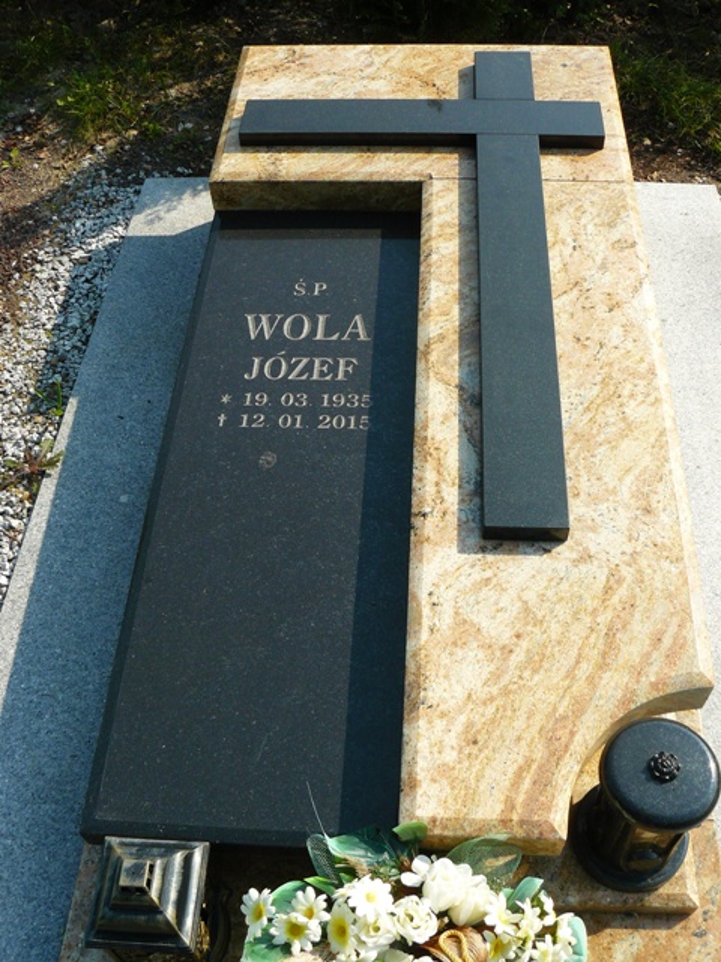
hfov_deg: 39.7
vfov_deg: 51.4
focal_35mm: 36
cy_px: 481
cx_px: 360
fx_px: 1000
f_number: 5.6
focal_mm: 6
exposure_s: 1/250
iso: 100
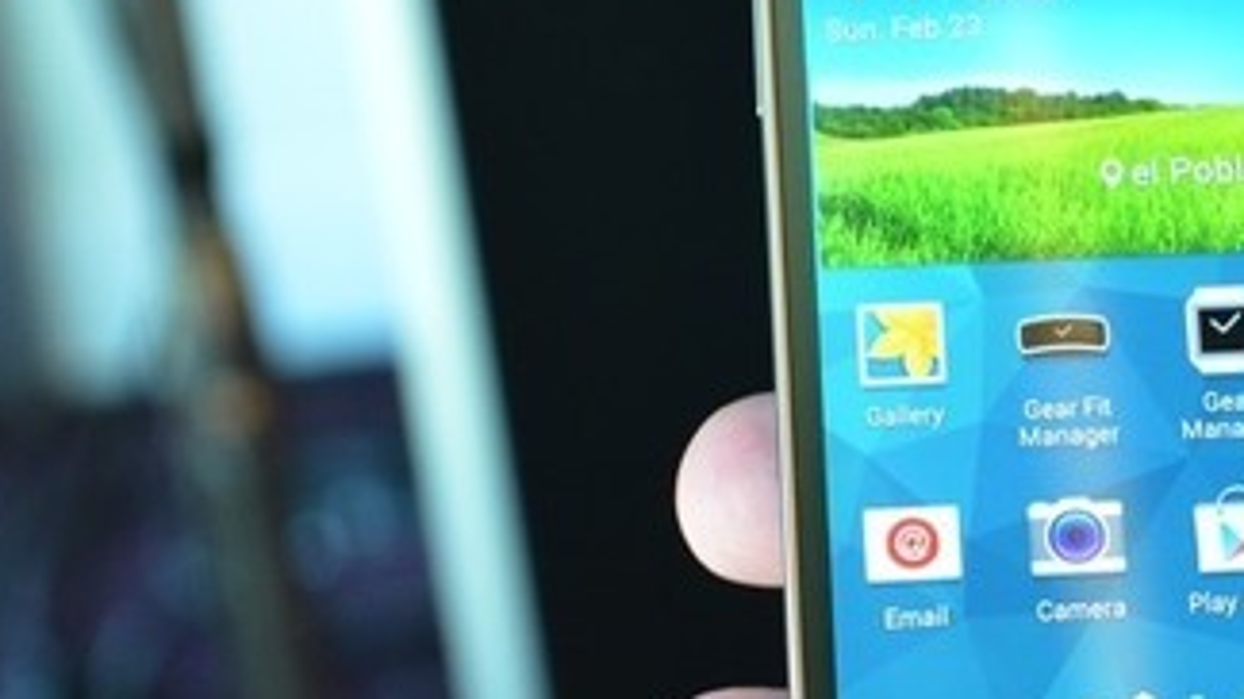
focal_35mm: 124
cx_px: 1079
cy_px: 392
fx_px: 4089
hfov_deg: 17.1
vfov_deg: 9.8
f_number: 4.5
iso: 2500
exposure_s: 1/80
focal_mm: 40
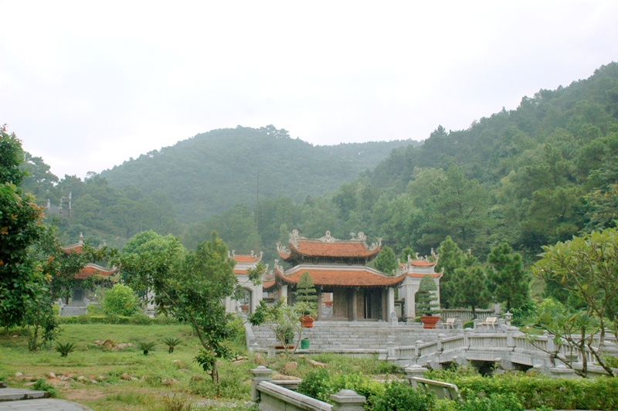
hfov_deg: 42.4
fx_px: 798
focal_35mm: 46
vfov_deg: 28.9
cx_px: 309
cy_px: 206
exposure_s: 1/200
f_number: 7.1
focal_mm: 31
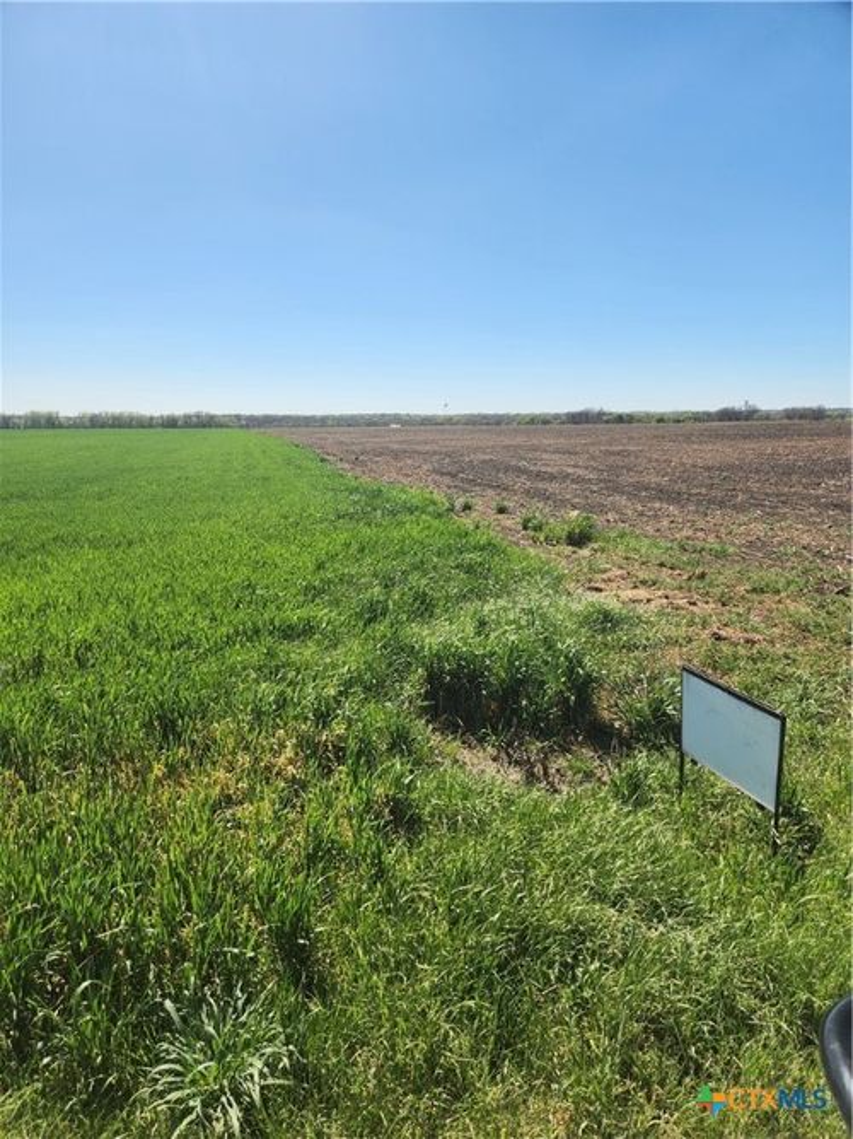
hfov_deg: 58.9
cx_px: 426
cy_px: 570
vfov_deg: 73.9
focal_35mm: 23
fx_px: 756
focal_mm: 5.4
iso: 20
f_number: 1.8
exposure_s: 1/2222
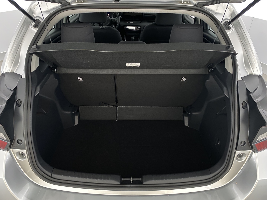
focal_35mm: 26
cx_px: 134
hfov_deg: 67.3
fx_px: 201
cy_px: 100
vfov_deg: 53.1
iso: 800
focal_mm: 4.25
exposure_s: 1/33
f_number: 1.8
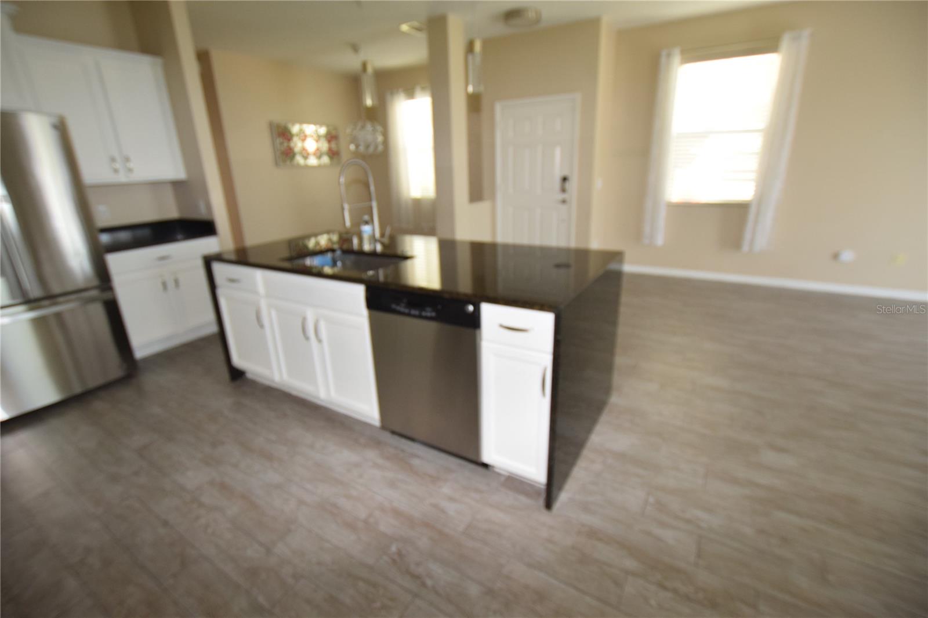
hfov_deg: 95.0
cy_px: 309
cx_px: 464
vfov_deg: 72.0
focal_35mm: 16
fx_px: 425
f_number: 4.5
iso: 800
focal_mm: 11
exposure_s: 1/80
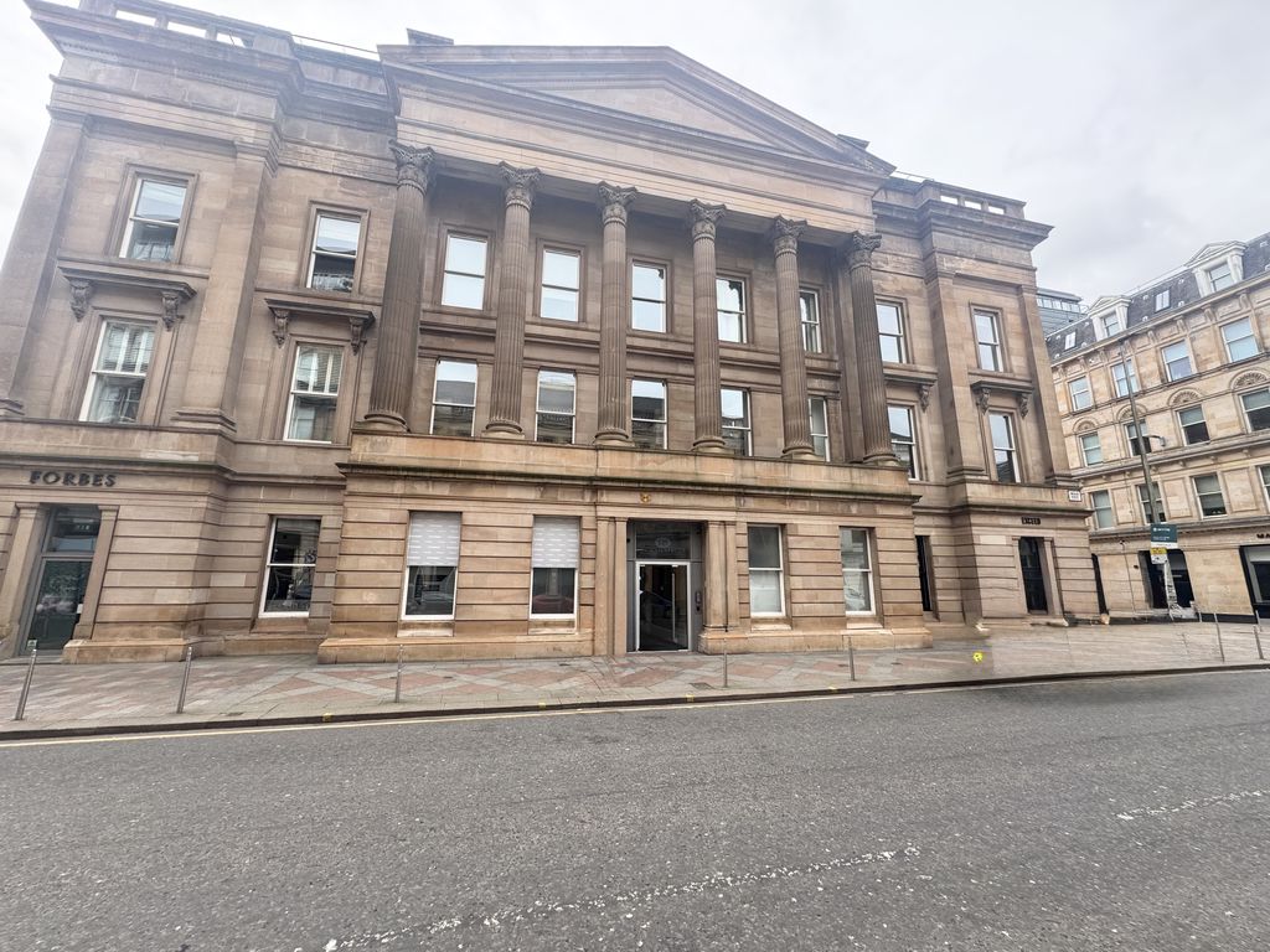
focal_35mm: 14
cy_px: 476
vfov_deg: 85.7
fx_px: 514
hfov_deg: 102.1
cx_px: 635
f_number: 2.2
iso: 40
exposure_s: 1/311
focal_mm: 2.22
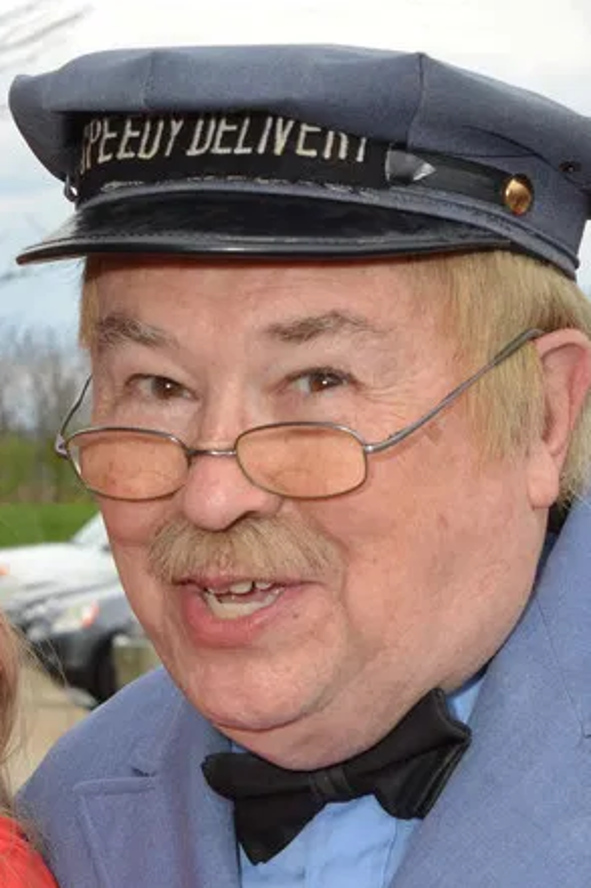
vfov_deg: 42.8
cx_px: 297
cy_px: 448
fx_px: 1134
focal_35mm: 46
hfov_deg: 29.2
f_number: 11
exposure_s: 1/250
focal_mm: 45
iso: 400
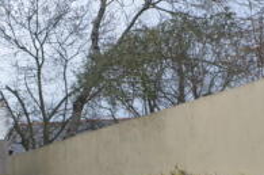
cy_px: 153
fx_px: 554
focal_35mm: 76
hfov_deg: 20.9
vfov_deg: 17.7
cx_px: -173
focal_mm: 15
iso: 360
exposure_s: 1/500
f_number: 5
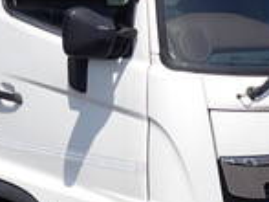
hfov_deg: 15.0
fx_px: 1017
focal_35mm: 131
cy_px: 68
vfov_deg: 11.3
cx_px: 60
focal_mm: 5.4
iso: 100
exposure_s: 1/200
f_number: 9
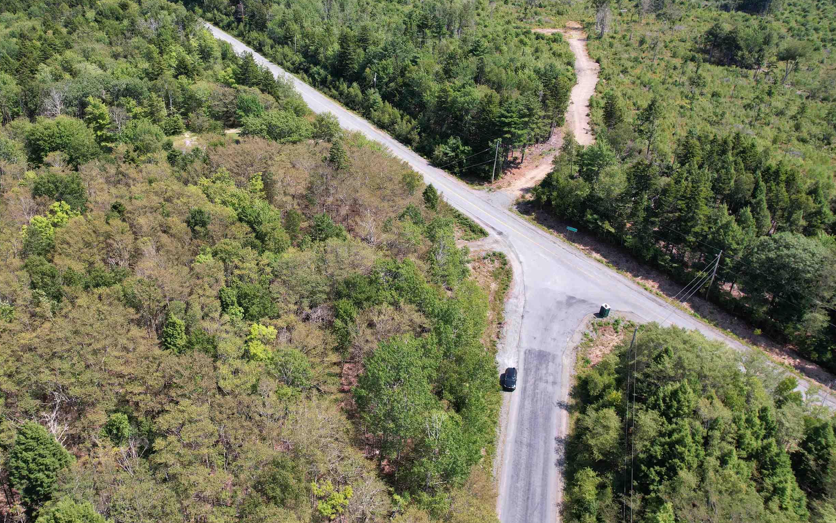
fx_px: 638
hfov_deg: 65.7
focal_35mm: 28
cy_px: 215
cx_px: 327
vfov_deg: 44.4
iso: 100
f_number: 2.8
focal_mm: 8.38
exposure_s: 1/1000
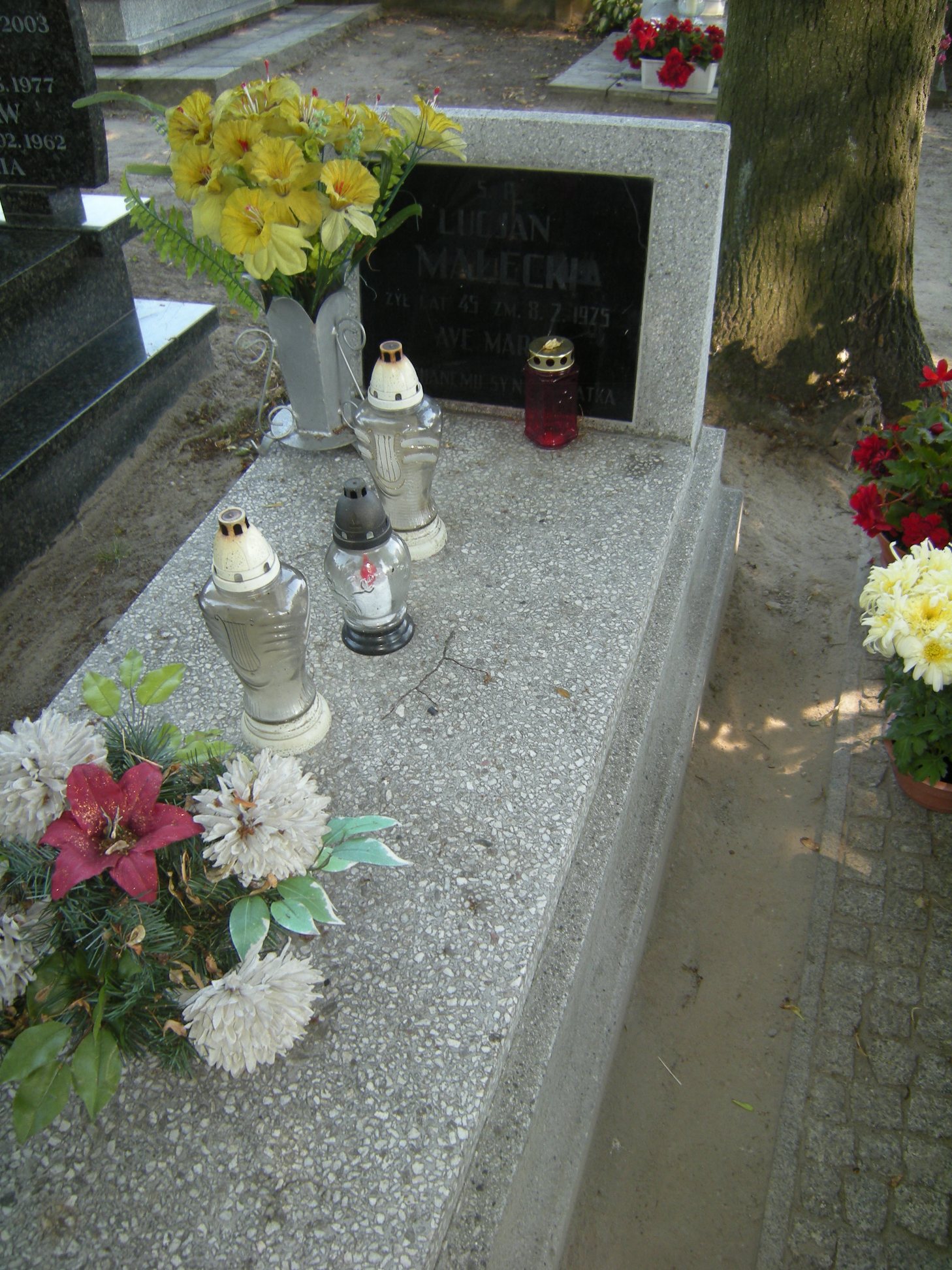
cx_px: 476
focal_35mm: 28
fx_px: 1027
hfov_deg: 49.7
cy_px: 635
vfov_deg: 63.4
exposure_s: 1/53.2
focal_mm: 4.7
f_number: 2.8
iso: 64
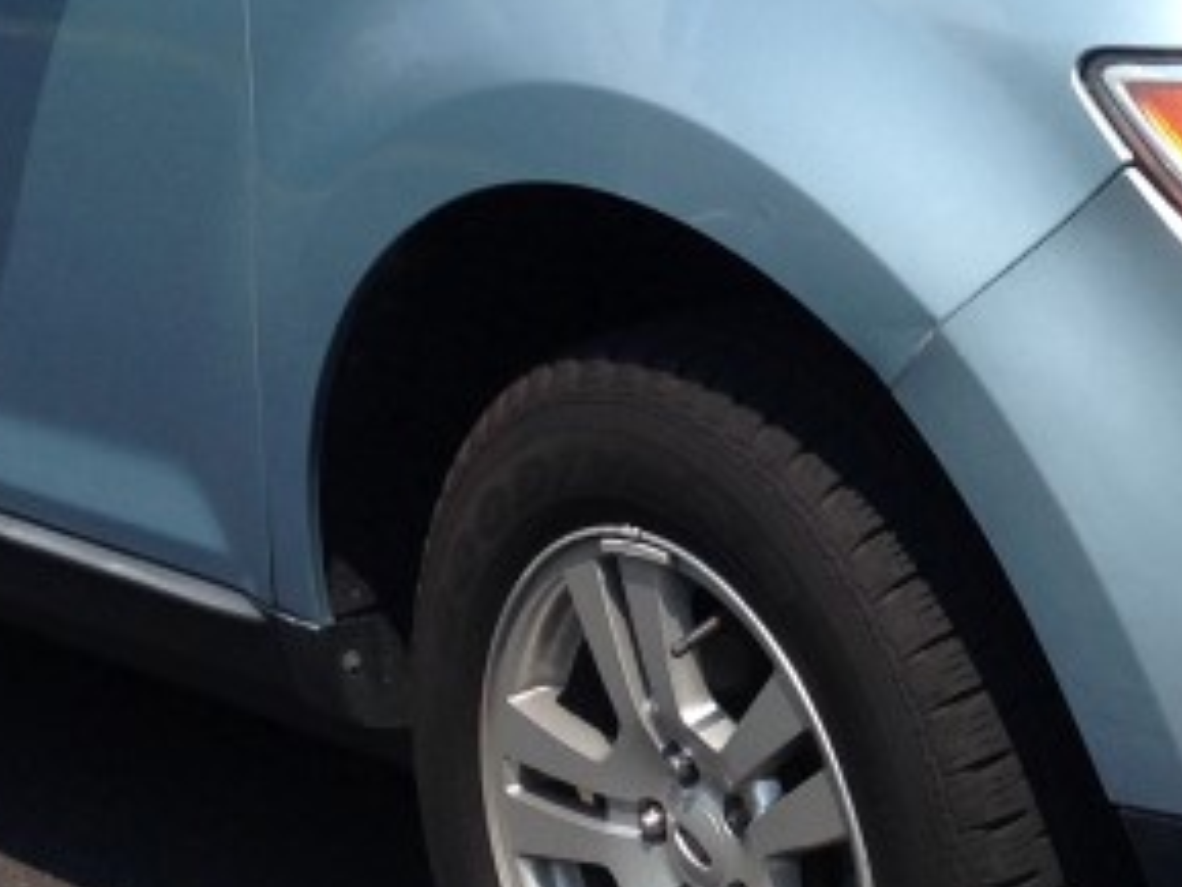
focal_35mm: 117
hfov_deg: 16.7
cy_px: 159
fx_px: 3997
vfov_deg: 12.6
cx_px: 920
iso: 50
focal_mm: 4.12
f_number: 2.4
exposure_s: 1/1466
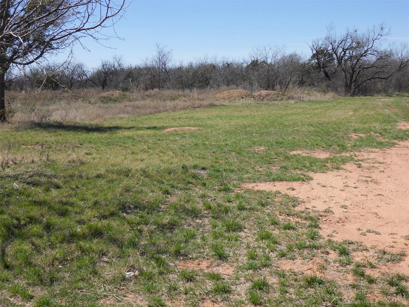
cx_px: 204
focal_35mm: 52
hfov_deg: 36.8
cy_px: 154
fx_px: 614
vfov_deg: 28.0
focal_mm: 9.1
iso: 80
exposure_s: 1/125
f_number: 10.1
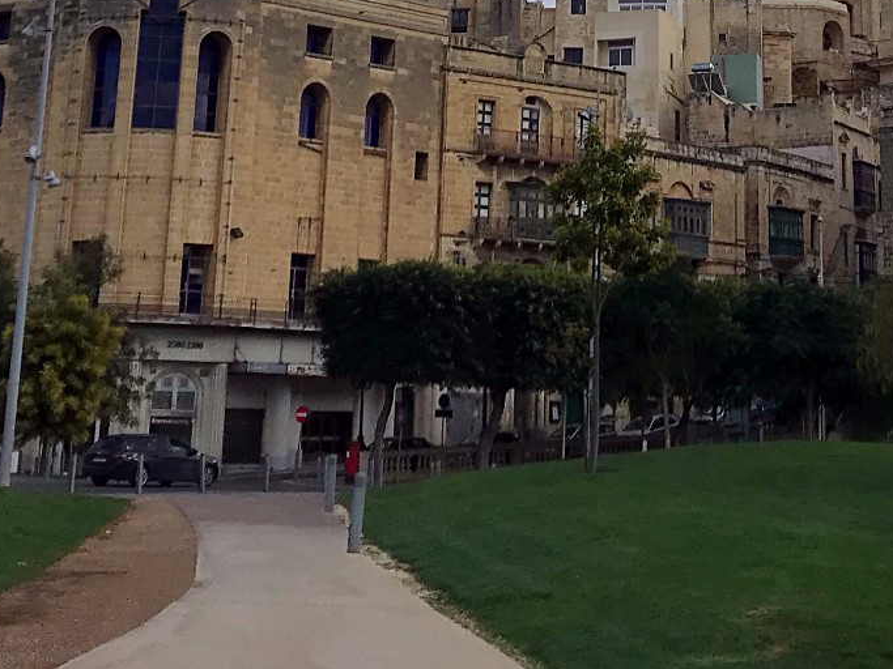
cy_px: -321
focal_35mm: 84
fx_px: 2167
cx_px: 608
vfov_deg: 16.1
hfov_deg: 23.2
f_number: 1.8
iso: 20
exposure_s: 1/2519
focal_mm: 3.99
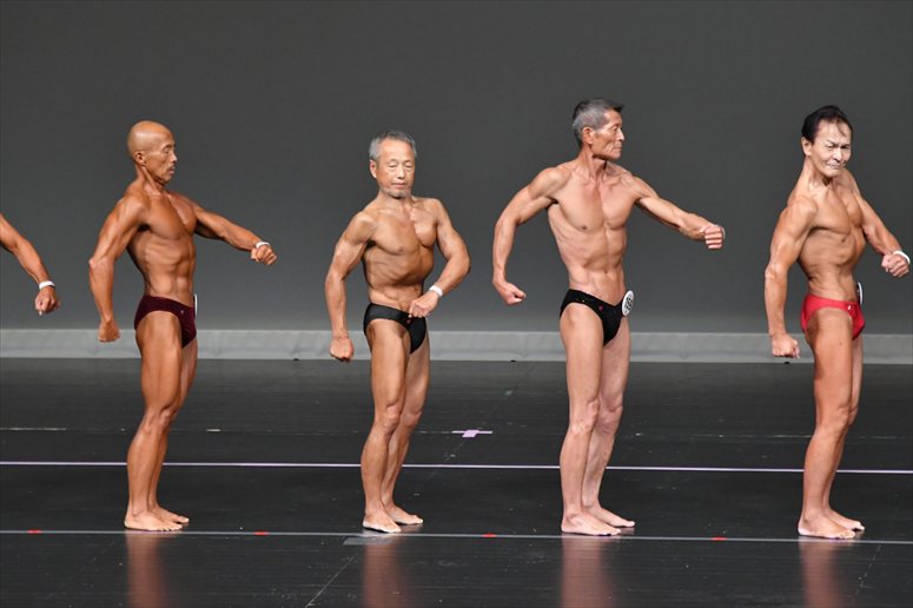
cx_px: 456
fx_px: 7605
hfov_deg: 6.9
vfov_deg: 4.6
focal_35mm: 300
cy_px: 304
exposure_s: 1/400
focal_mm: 200
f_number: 5.6
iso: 4000
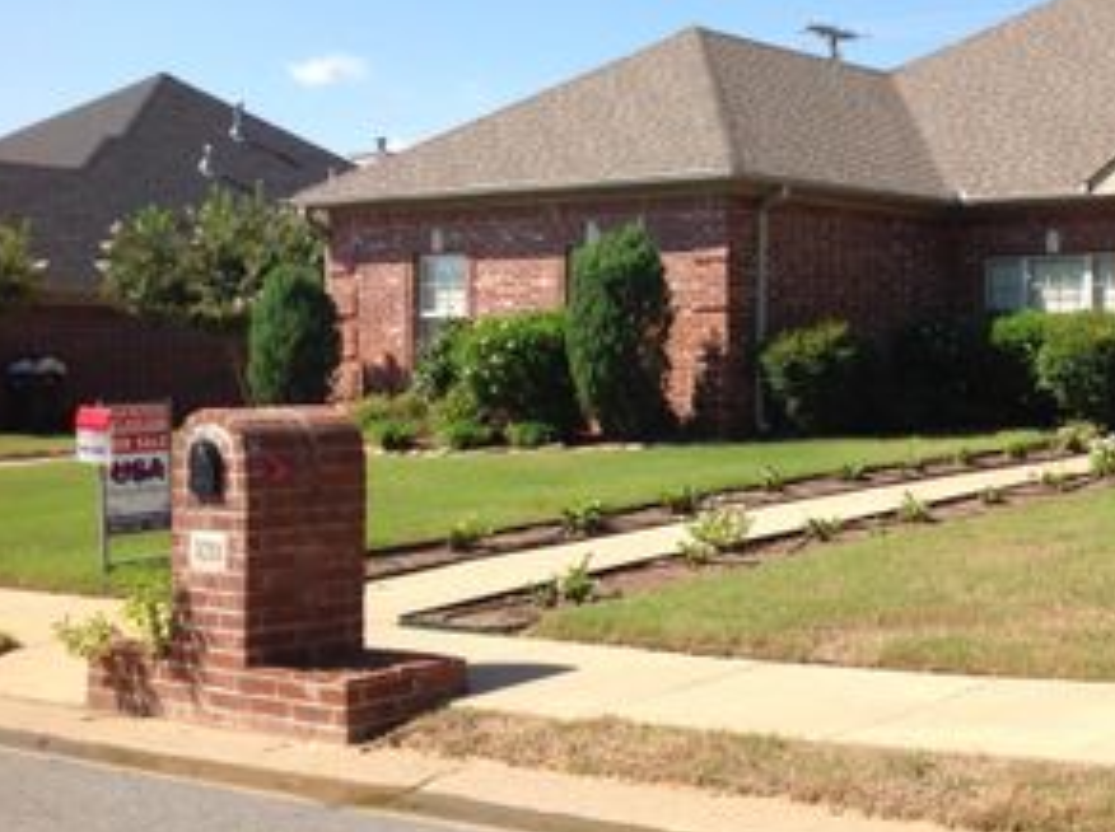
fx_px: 1929
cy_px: 403
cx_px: 943
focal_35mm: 60
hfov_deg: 31.1
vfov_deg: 24.3
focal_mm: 4.28
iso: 50
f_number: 2.4
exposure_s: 1/1513
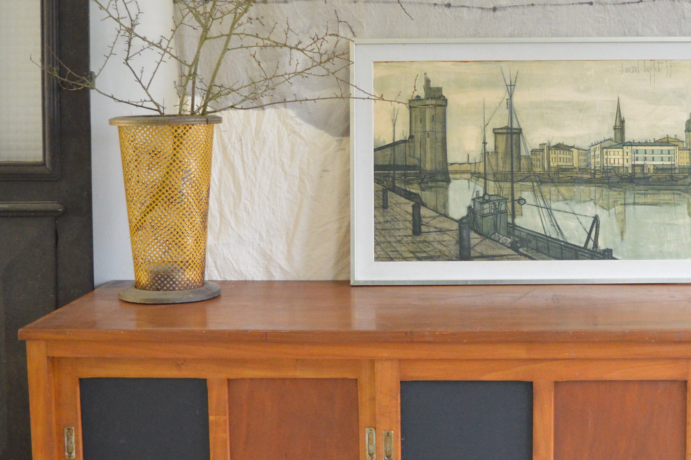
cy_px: 211
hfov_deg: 32.1
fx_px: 1189
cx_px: 477
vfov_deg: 21.9
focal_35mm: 62
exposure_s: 1/60
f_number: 3.8
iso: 2000
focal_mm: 21
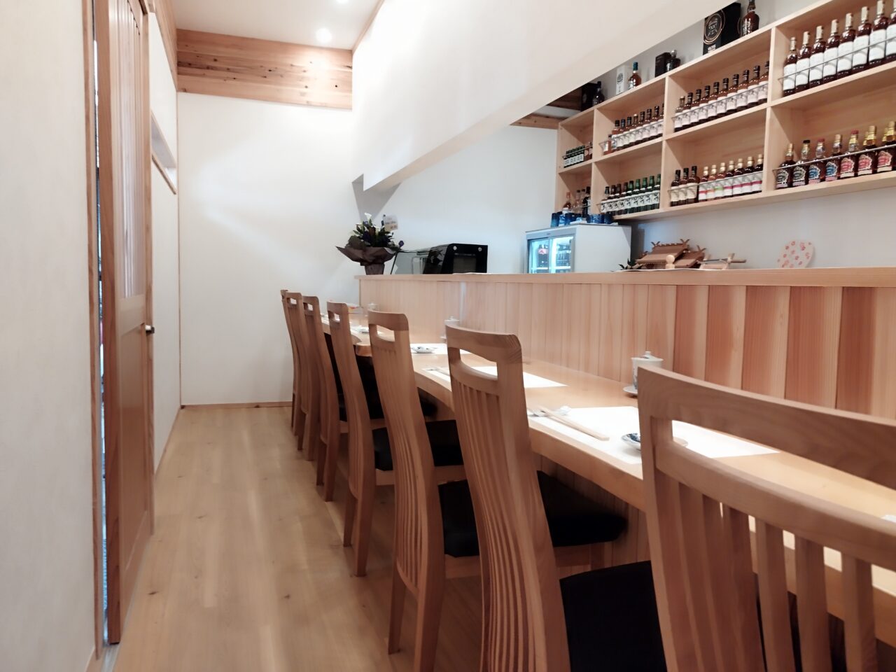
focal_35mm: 27
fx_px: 699
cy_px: 336
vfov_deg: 51.4
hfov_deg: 65.3
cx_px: 448
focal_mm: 4.7
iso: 213
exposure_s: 1/33.3
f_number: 1.79
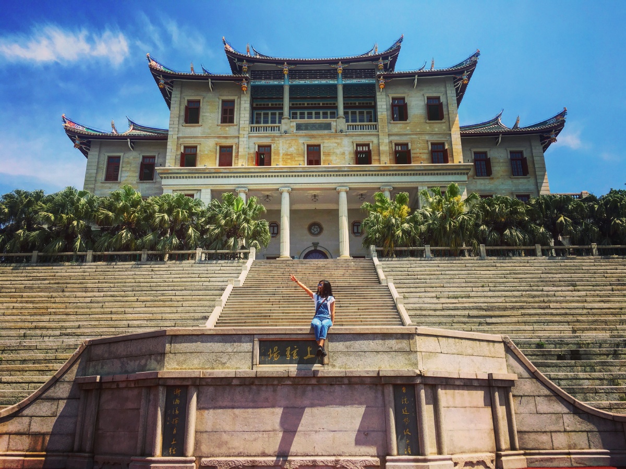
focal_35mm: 29
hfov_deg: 61.7
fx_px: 524
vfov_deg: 48.2
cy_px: 234
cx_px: 313
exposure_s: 1/1374
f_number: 2.2
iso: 25
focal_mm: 4.15
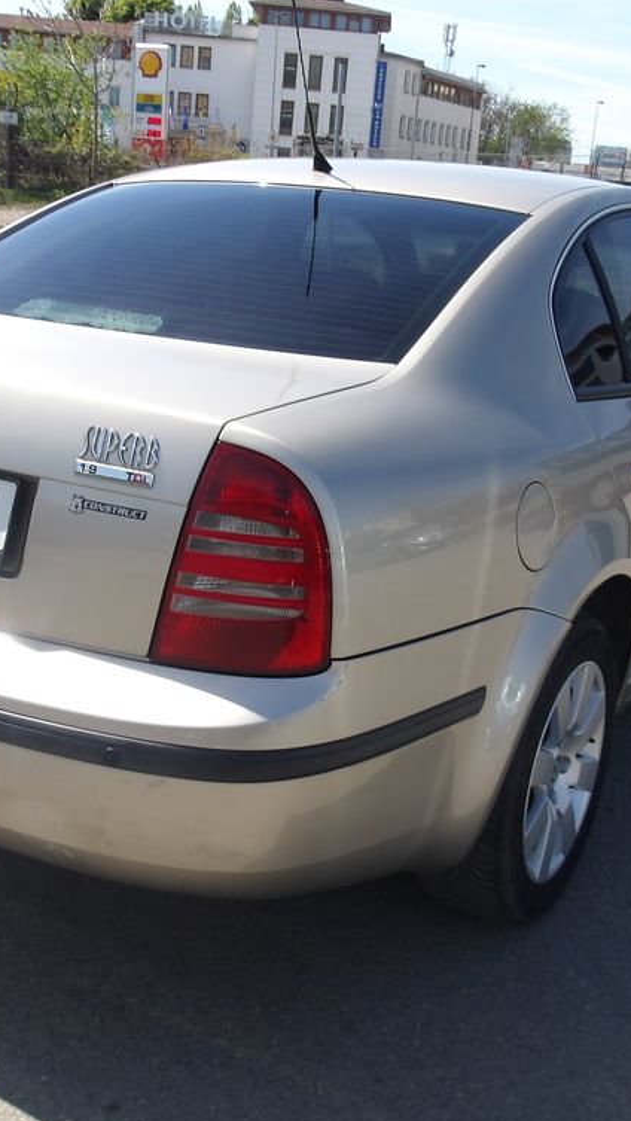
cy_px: 558
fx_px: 1189
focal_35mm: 40
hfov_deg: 29.7
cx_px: 316
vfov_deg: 50.5
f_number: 10.4
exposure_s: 1/85
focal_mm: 4.9
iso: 100
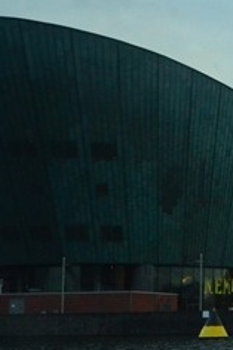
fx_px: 1137
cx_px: 450
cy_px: 142
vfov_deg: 17.5
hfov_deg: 10.8
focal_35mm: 117
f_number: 3.5
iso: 2000
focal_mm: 18
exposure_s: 1/1250
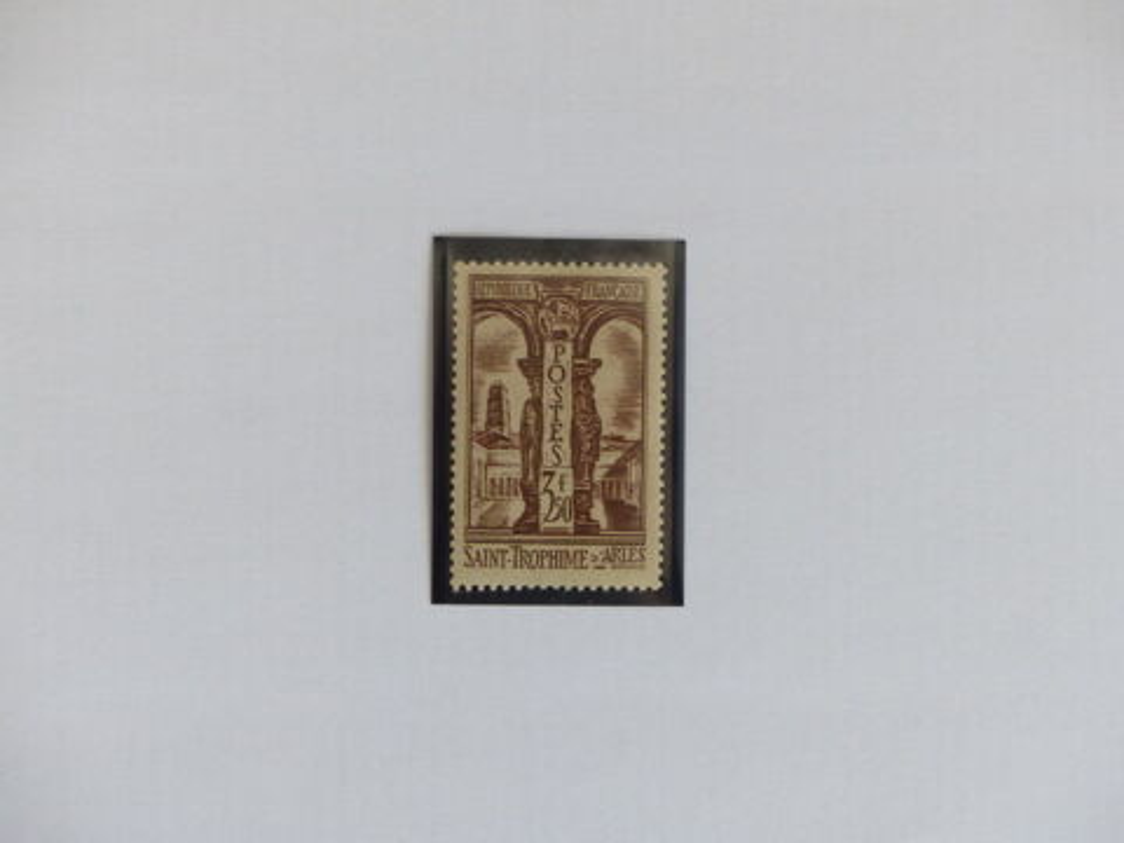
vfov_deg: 15.7
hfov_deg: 20.9
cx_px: 562
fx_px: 3052
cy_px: 422
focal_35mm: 94
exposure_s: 1/60
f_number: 3.2
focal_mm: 16.9
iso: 320
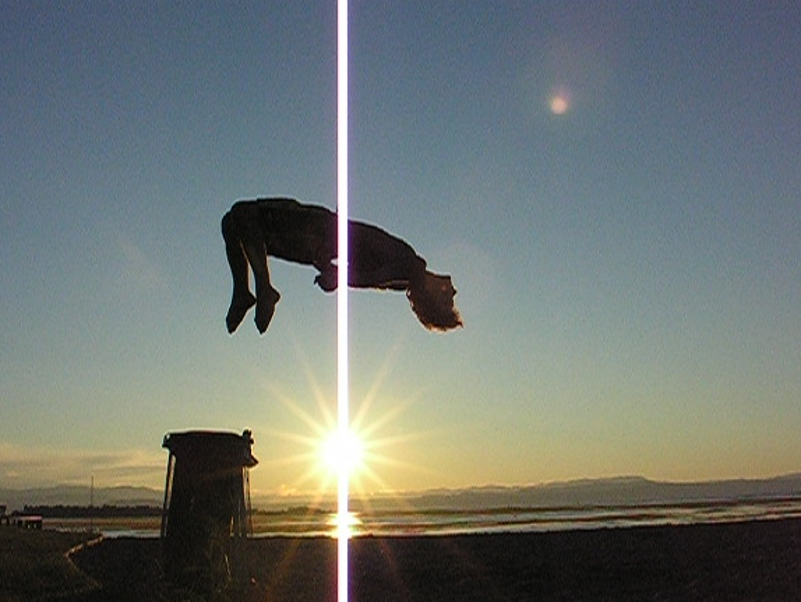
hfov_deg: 47.8
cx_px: 421
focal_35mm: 39
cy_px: 325
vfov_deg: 36.8
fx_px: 903
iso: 200
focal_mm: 8.9
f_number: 8
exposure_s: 1/1500
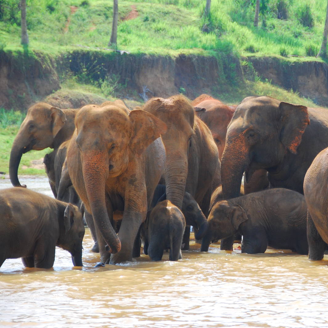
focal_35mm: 230
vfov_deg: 7.6
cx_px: 241
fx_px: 2466
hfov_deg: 7.6
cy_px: 163
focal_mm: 120
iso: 200
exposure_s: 1/100
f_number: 5.6
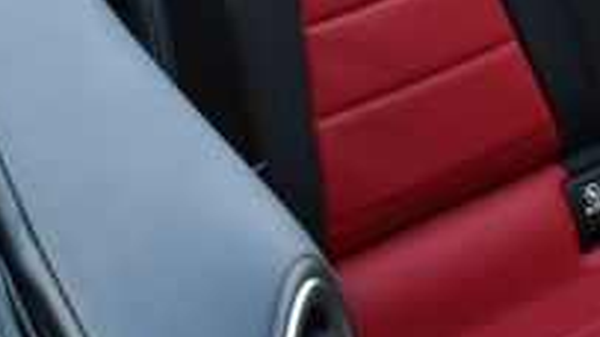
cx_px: 627
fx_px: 1892
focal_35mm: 119
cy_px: -272
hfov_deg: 17.5
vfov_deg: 9.7
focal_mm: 18
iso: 400
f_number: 4
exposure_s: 1/250
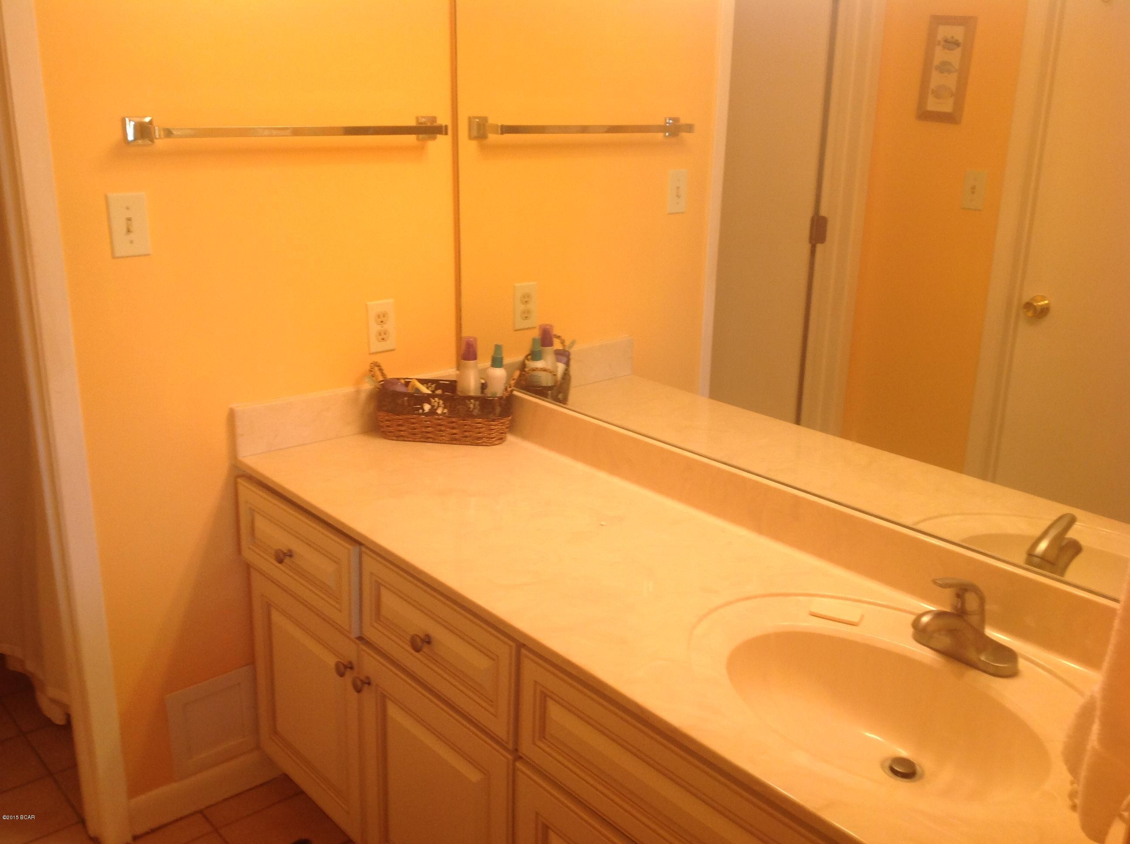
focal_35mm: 35
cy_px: 422
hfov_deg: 52.7
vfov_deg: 40.6
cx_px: 565
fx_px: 1141
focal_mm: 4.28
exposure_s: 1/24
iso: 50
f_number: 2.4
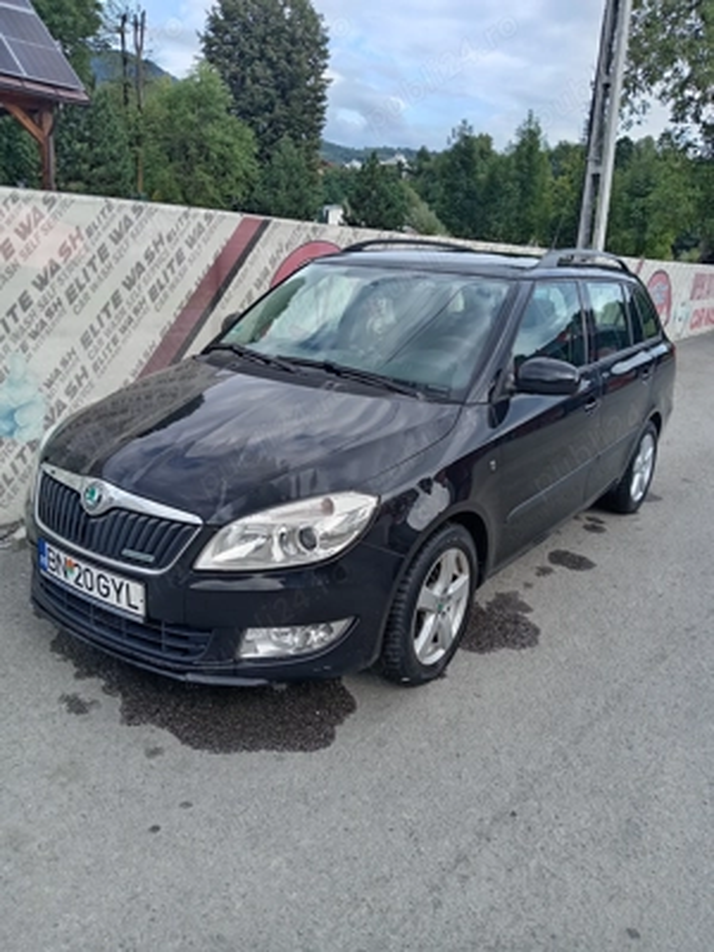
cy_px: 476
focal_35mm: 27
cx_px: 357
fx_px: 743
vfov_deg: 65.3
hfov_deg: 51.4
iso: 100
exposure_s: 1/158
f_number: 1.8
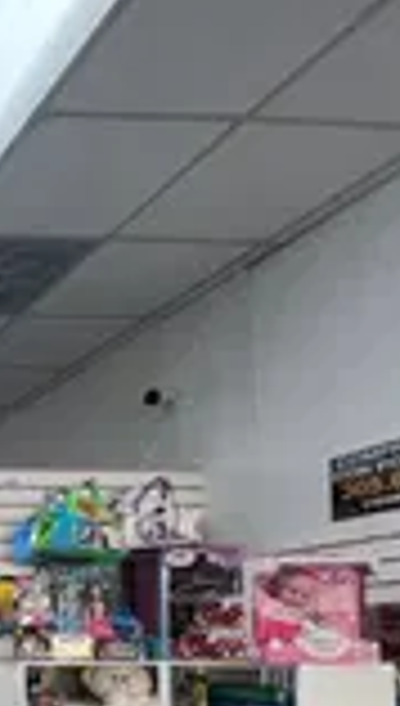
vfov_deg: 49.5
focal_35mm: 36
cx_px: -328
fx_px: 675
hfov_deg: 21.2
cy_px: 630
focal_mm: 1.57
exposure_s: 1/120
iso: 80
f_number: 1.8
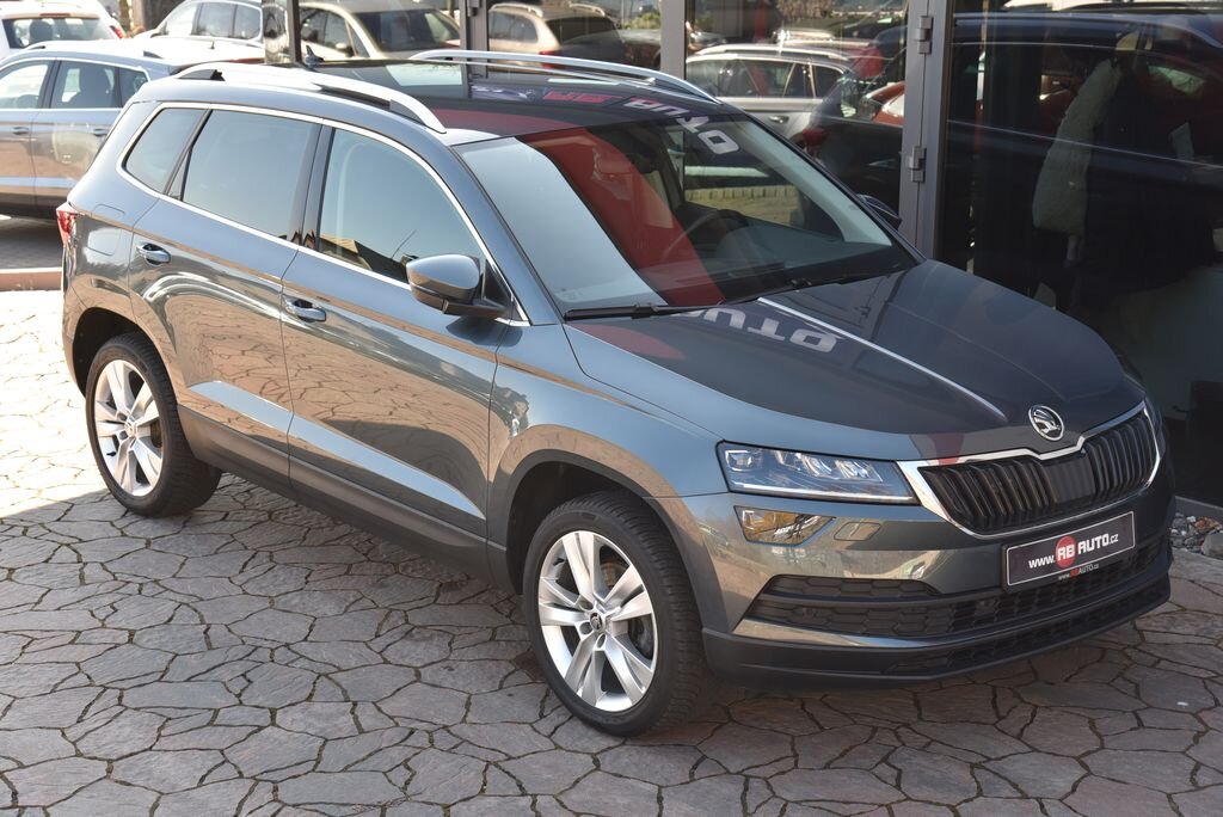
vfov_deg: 21.9
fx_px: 2107
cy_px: 408
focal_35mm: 62
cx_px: 612
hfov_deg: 32.4
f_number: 7.1
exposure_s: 1/200
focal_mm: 62
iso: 500
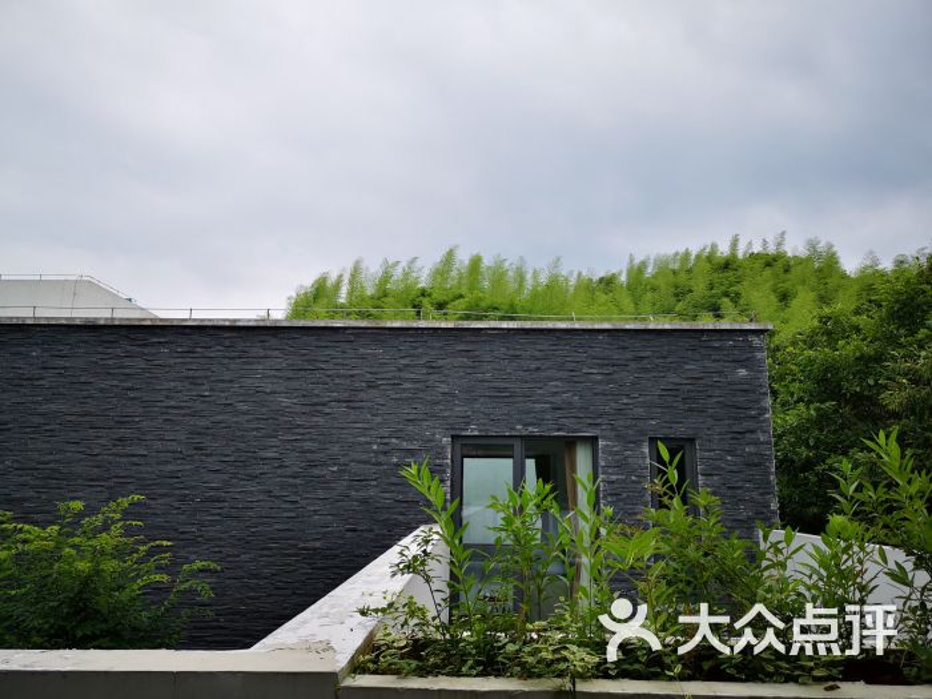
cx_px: 466
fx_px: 727
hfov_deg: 65.3
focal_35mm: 27
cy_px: 350
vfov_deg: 51.4
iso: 50
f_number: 1.8
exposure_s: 1/1111
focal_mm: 3.95
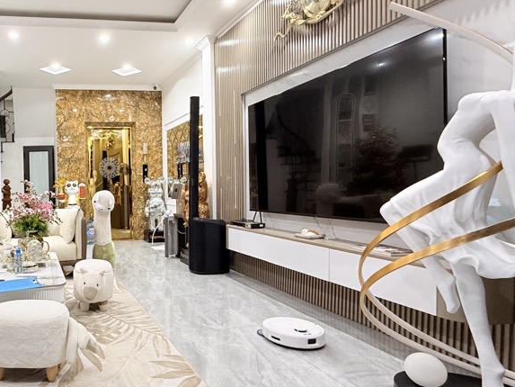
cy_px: 198
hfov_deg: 62.5
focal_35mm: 25
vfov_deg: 54.9
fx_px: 372
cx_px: 91
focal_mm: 2.22
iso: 200
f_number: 2.2
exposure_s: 1/50
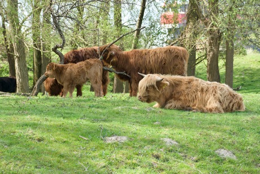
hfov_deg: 16.1
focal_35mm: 127
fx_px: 917
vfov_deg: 10.8
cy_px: 87
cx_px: 130
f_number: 4
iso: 125
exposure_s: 1/200
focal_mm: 46.41
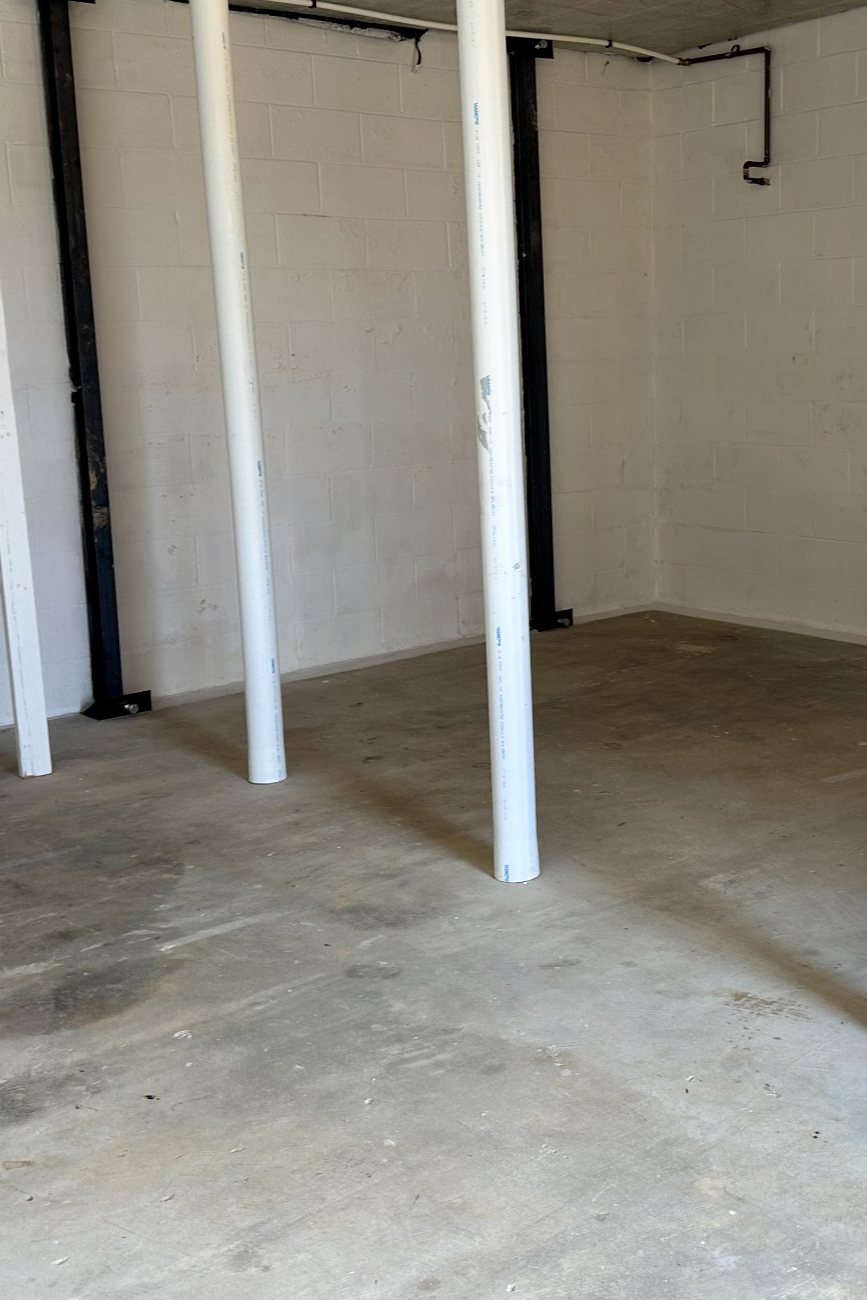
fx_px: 1517
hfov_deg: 31.6
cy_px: 568
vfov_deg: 46.3
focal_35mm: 42
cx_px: 600
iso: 100
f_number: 1.78
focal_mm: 6.86
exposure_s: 1/120
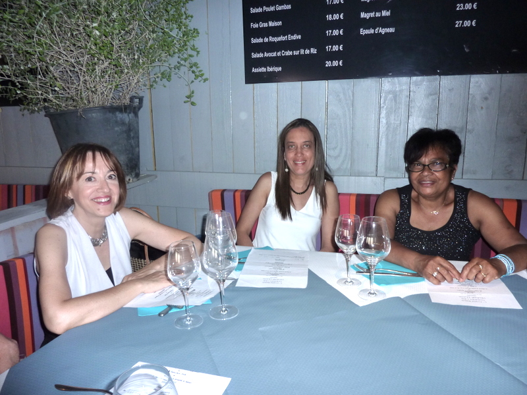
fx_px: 381
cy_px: 198
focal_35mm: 25
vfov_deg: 54.9
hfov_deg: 69.4
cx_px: 264
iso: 125
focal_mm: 4.1
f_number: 3.3
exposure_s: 1/30
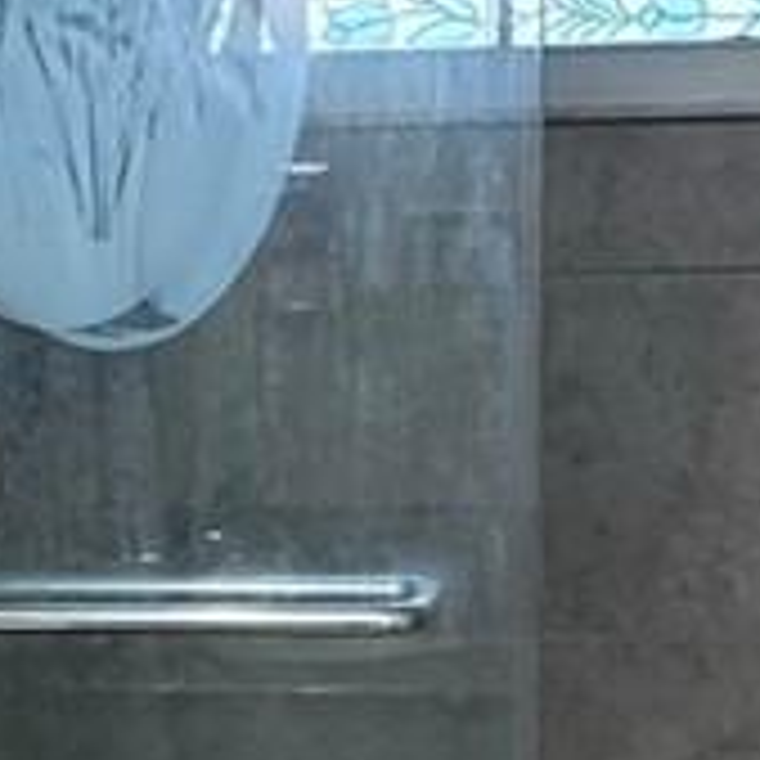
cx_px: 256
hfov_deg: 14.9
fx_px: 2906
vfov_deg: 14.3
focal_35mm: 117
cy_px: 967
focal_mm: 2.22
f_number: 2.2
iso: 160
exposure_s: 1/60
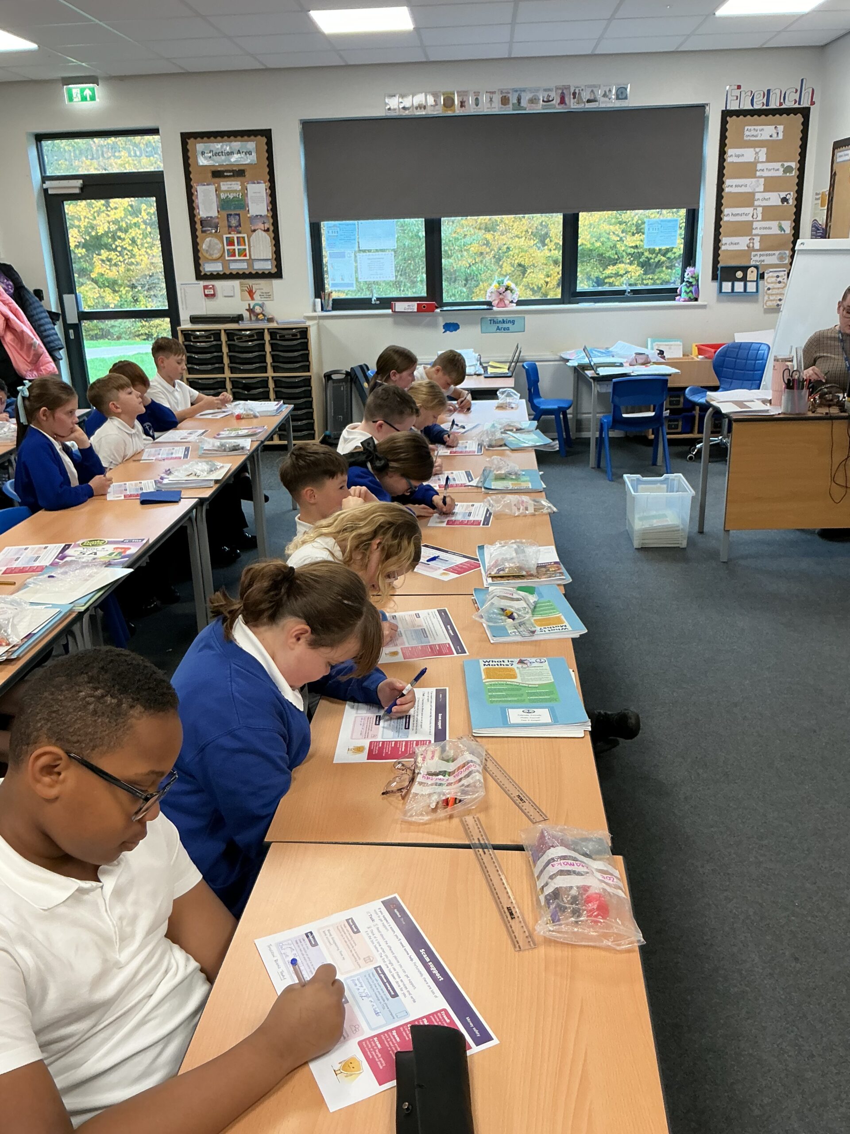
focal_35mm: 29
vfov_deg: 61.7
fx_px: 949
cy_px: 567
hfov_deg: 48.2
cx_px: 425
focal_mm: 3
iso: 80
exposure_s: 1/60
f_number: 1.8
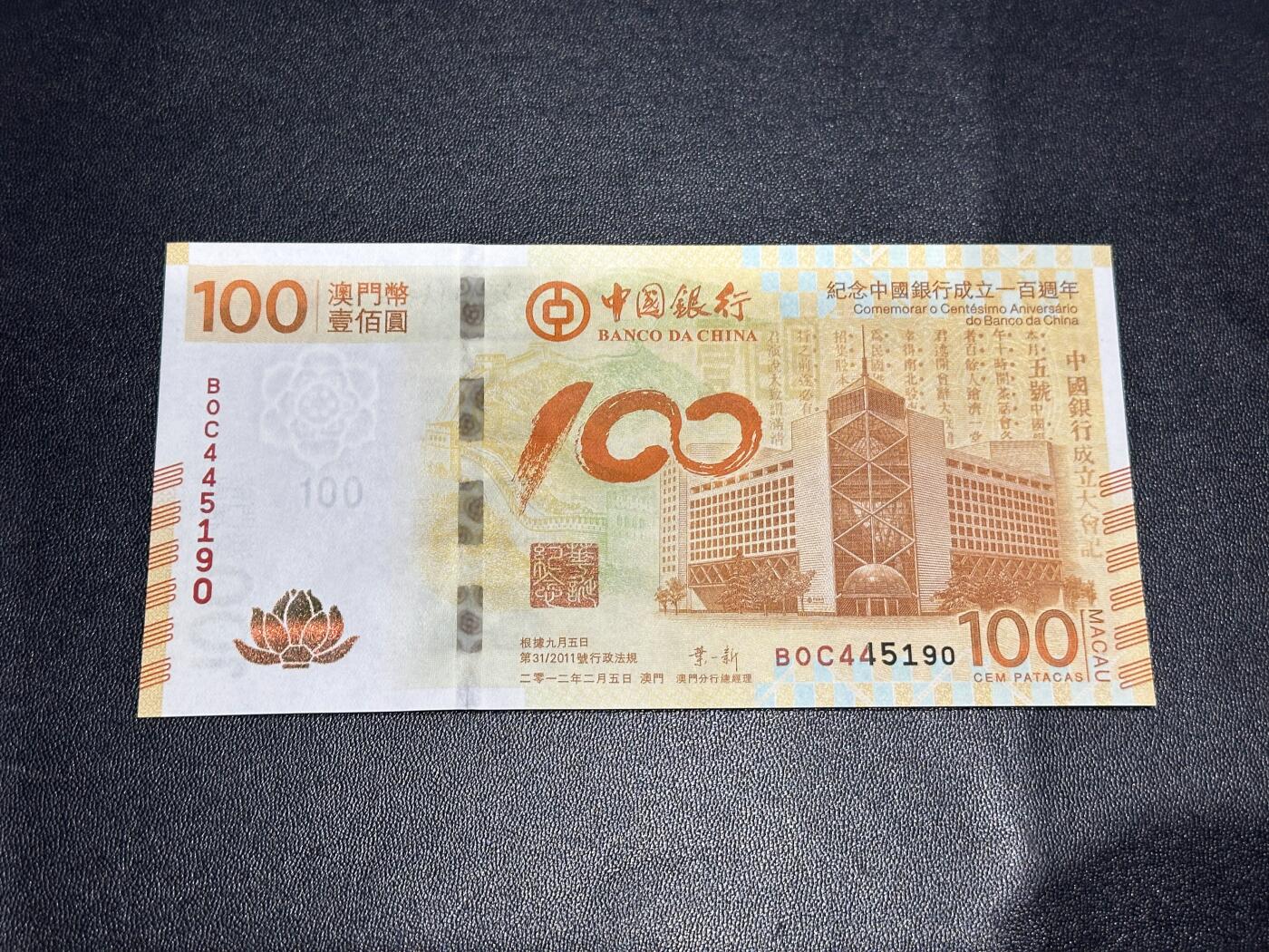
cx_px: 634
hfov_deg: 39.7
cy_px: 476
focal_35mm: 48
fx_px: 1760
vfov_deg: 30.3
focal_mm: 6.86
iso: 100
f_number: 1.78
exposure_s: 1/50
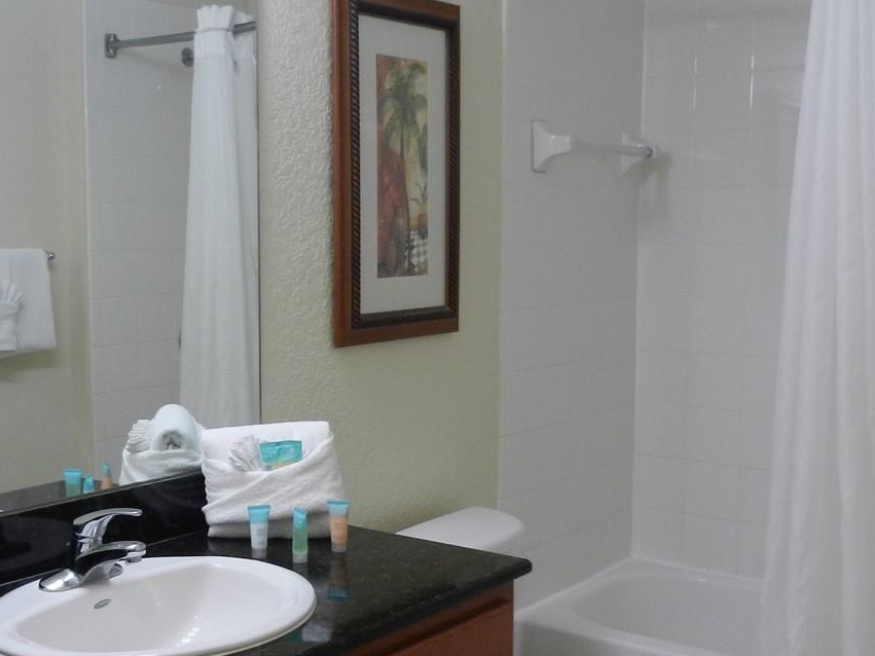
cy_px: 352
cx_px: 227
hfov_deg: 39.4
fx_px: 1188
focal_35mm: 47
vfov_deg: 30.9
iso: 160
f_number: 3.5
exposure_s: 1/30
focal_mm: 4.5
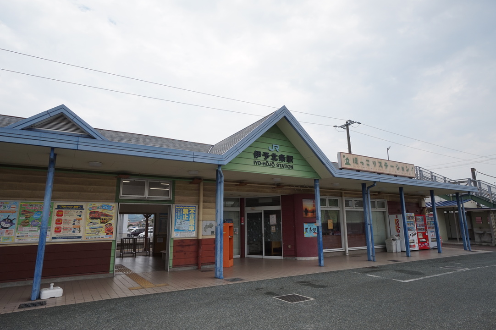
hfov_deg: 81.2
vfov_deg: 59.4
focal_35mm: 21
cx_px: 248
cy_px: 165
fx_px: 289
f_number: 11
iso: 100
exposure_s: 1/125
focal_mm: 14
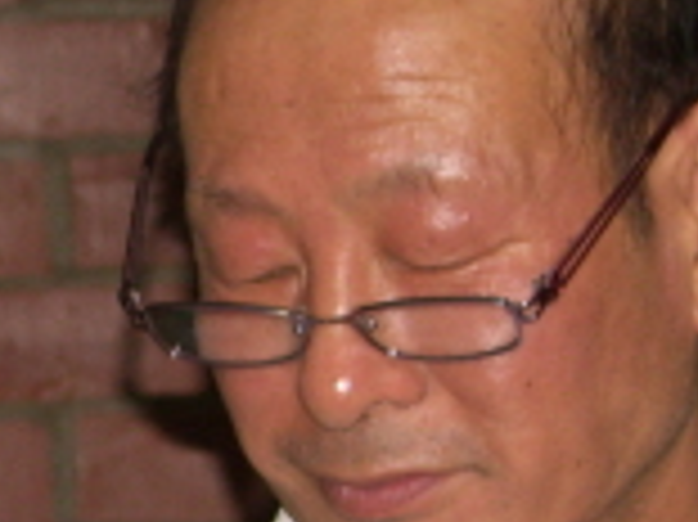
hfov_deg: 5.5
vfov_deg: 4.1
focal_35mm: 361
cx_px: -99
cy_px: 637
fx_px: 7274
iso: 80
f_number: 3.2
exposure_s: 1/80
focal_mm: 20.7
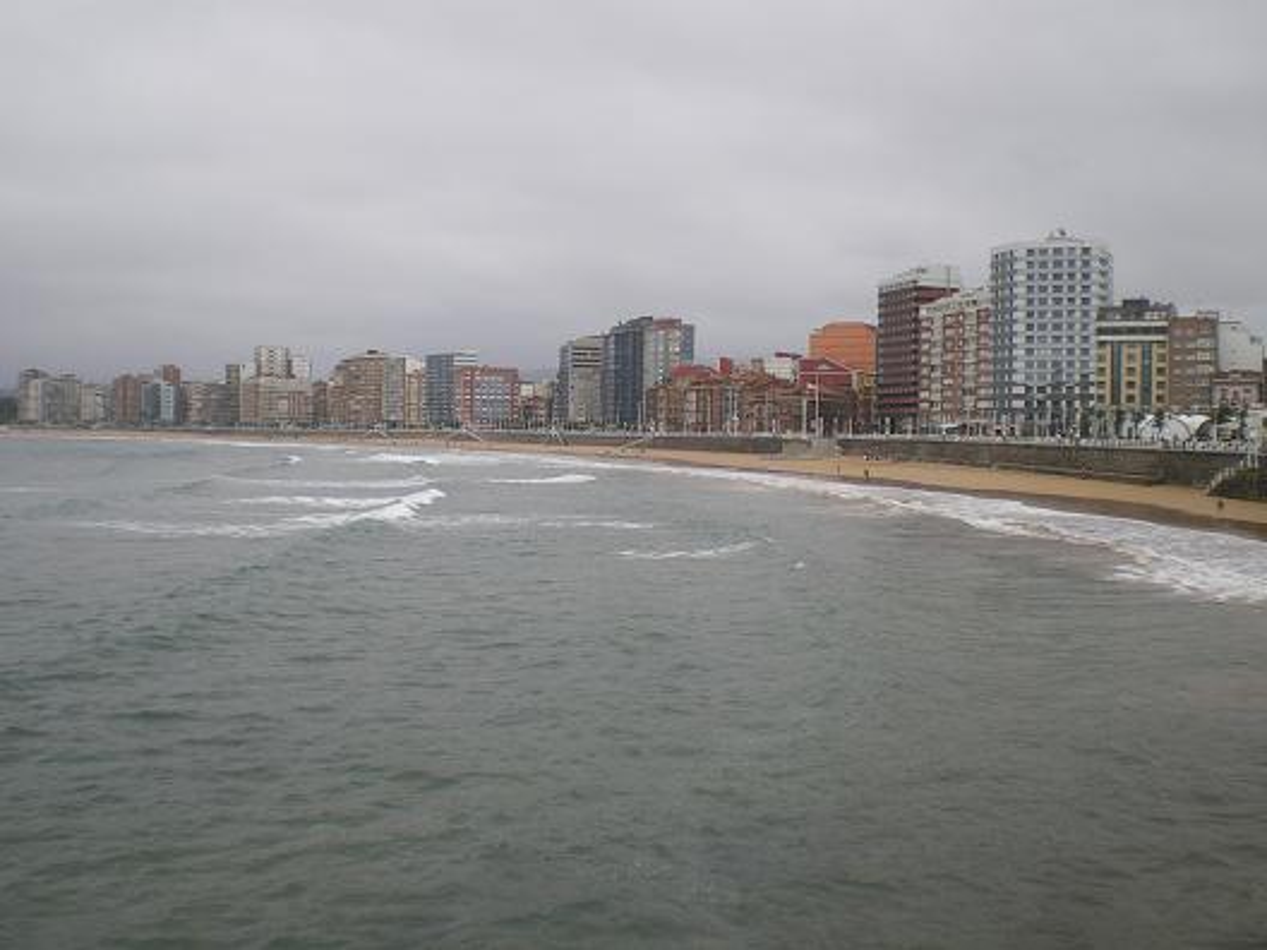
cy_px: 475
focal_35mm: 38
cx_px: 634
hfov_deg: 49.0
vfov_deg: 37.7
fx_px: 1391
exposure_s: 1/125
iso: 64
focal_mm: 6.3
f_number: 4.6
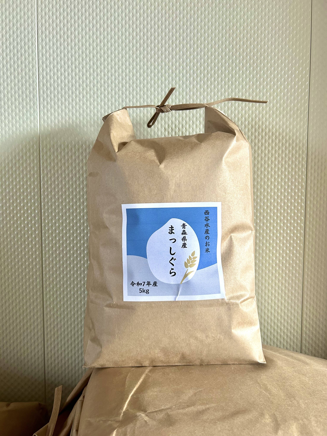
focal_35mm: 26
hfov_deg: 53.1
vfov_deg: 67.3
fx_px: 327
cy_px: 218
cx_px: 164
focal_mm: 5.7
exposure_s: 1/60
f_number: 1.5
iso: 200
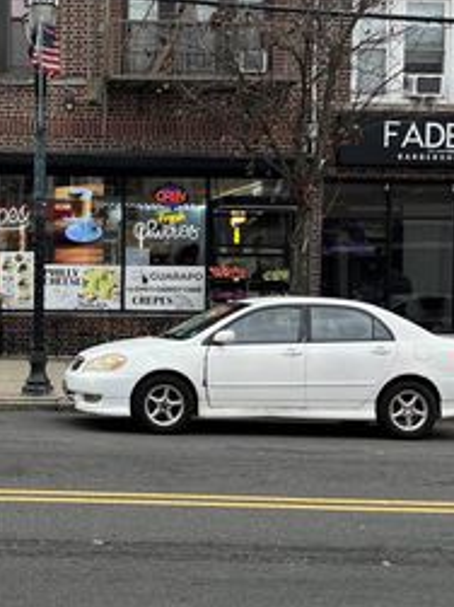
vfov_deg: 28.2
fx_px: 1208
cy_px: 294
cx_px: 80
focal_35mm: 69
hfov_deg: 21.0
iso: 50
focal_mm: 5.7
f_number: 1.5
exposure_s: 1/314
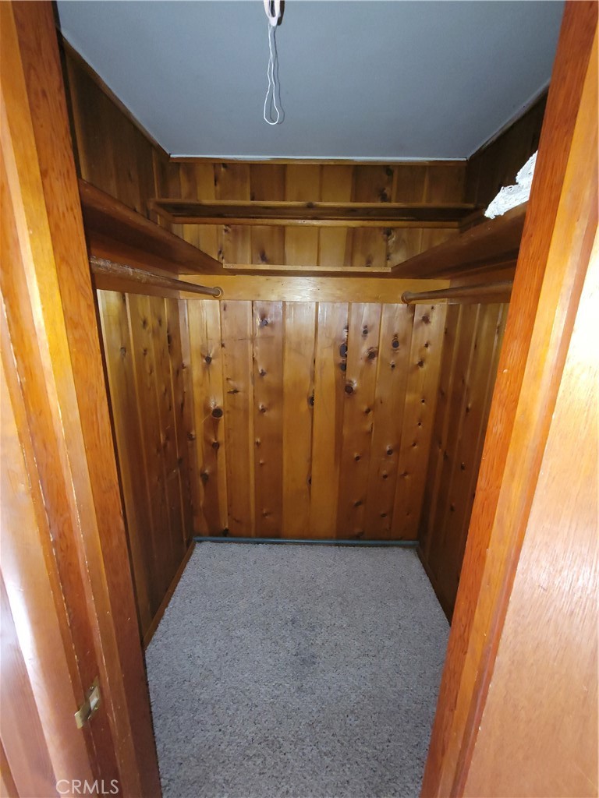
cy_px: 399
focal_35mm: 13
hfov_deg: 89.9
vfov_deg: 106.2
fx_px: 300
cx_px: 300
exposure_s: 1/19
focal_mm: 2.2
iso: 640
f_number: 2.2
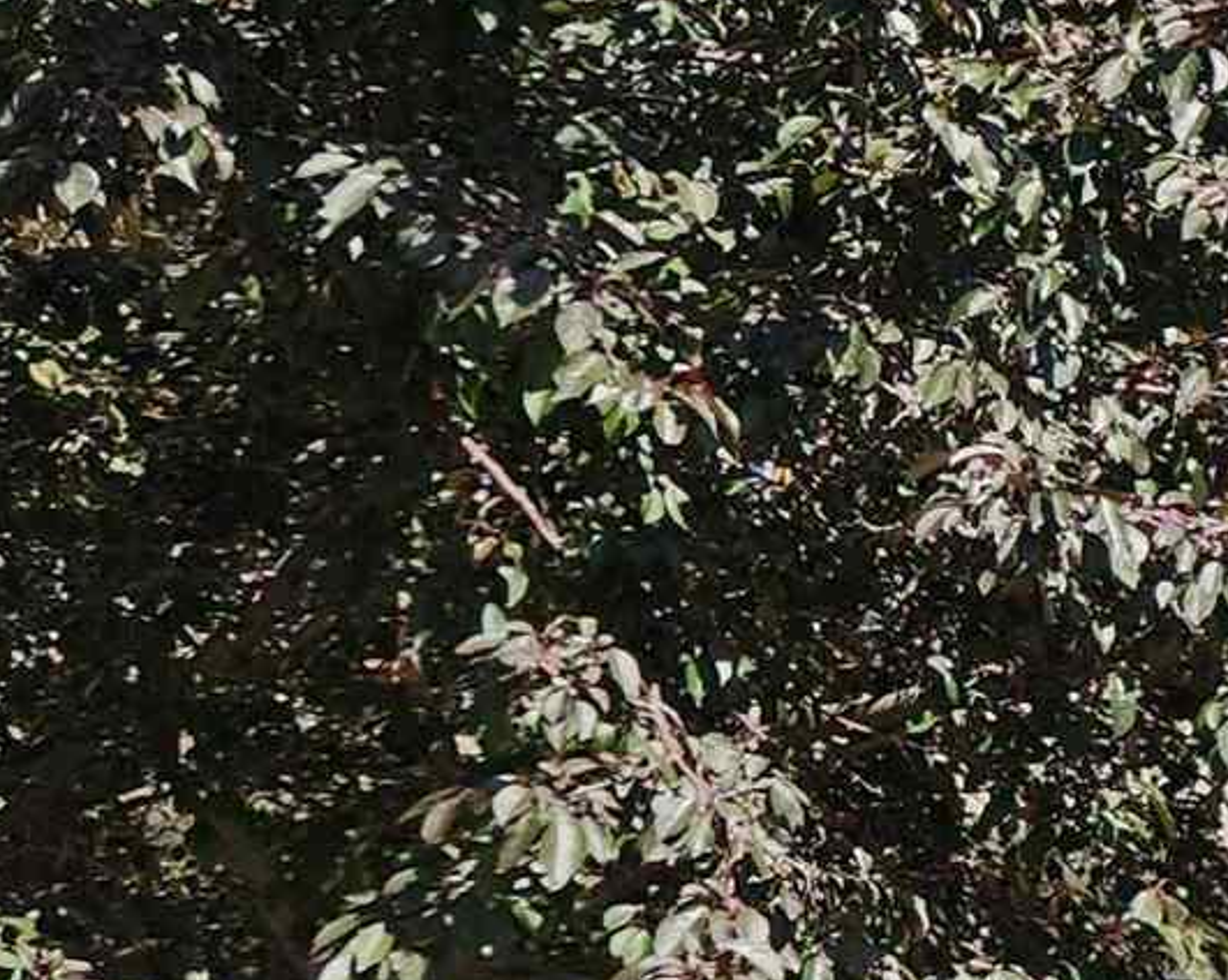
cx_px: 2935
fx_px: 4721
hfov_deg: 12.0
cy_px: 603
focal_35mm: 130
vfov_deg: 11.9
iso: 20
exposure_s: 1/1036
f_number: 1.8
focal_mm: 5.4
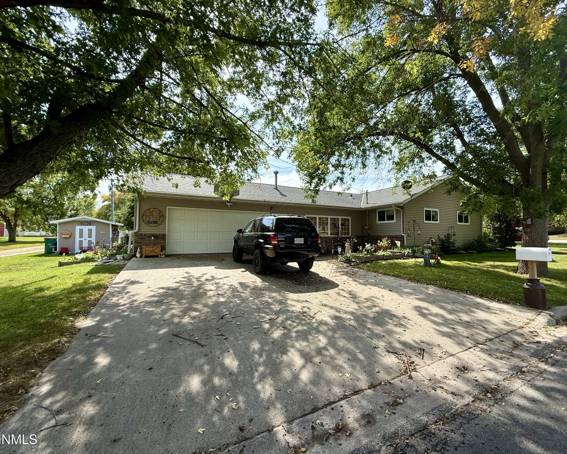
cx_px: 301
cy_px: 227
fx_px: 252
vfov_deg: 84.0
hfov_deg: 96.7
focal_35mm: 15
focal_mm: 2.22
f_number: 2.2
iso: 64
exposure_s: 1/1033
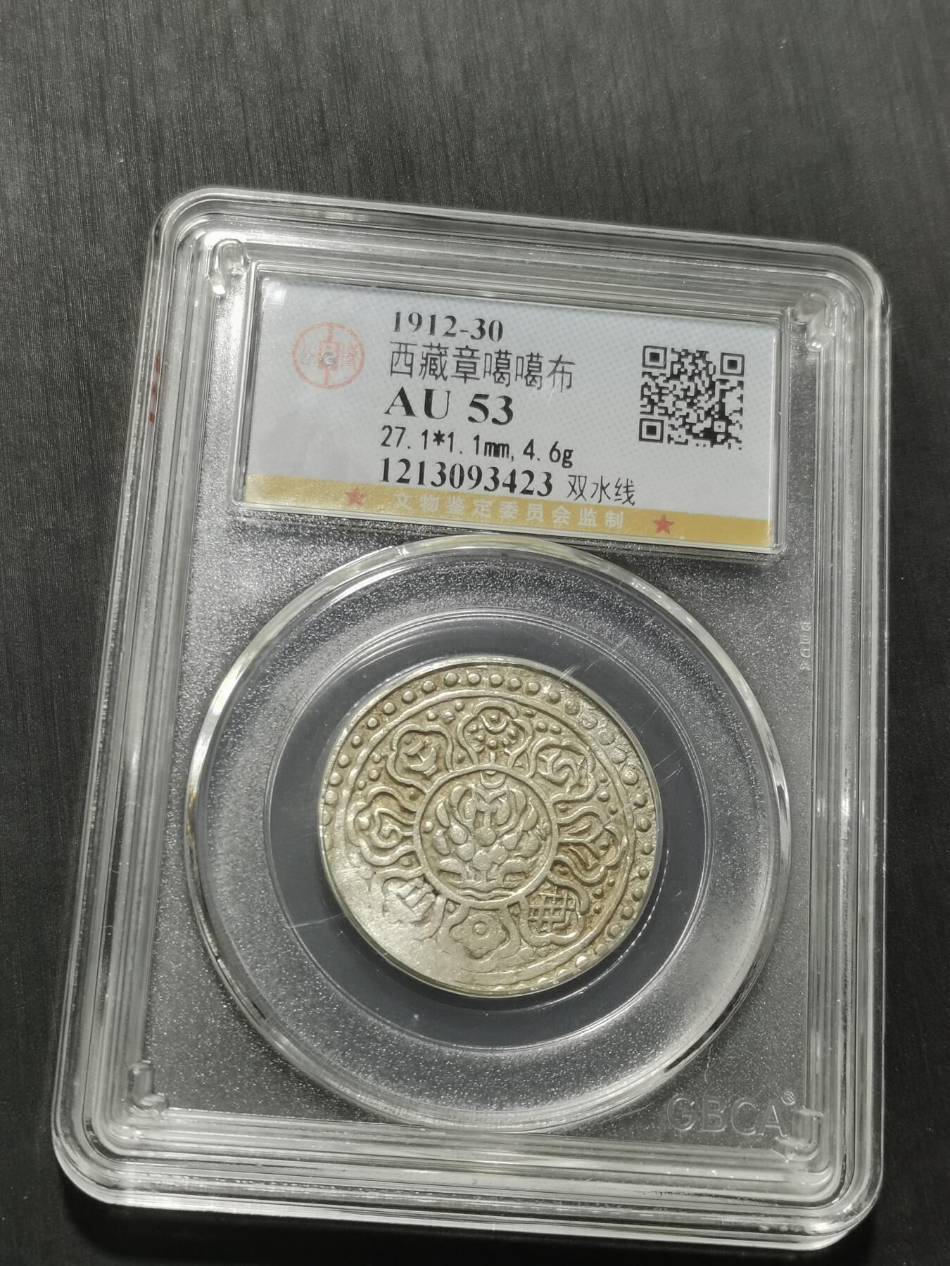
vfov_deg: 31.7
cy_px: 633
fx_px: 2232
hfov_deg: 24.0
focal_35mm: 61
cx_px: 475
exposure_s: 1/90
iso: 80
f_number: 1.8
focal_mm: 5.58
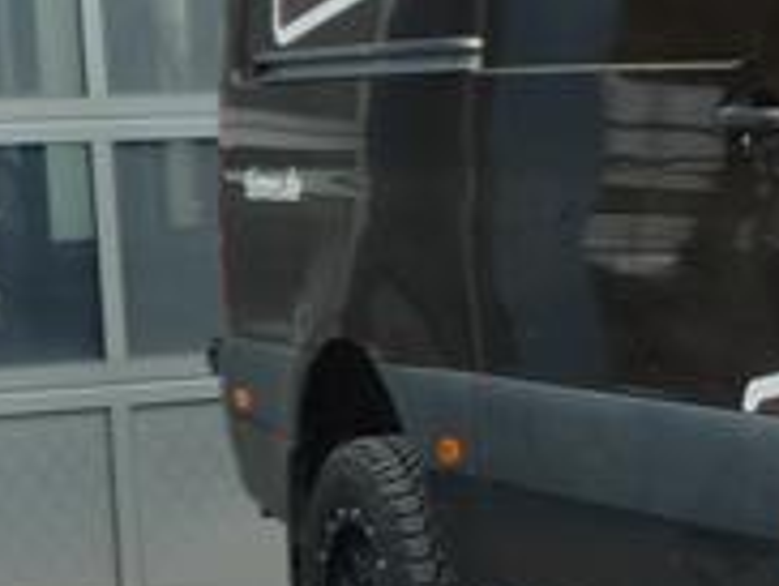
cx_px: 1451
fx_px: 3267
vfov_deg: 10.3
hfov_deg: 12.3
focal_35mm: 145
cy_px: 355
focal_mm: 5.8
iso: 80
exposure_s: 1/250
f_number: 3.6
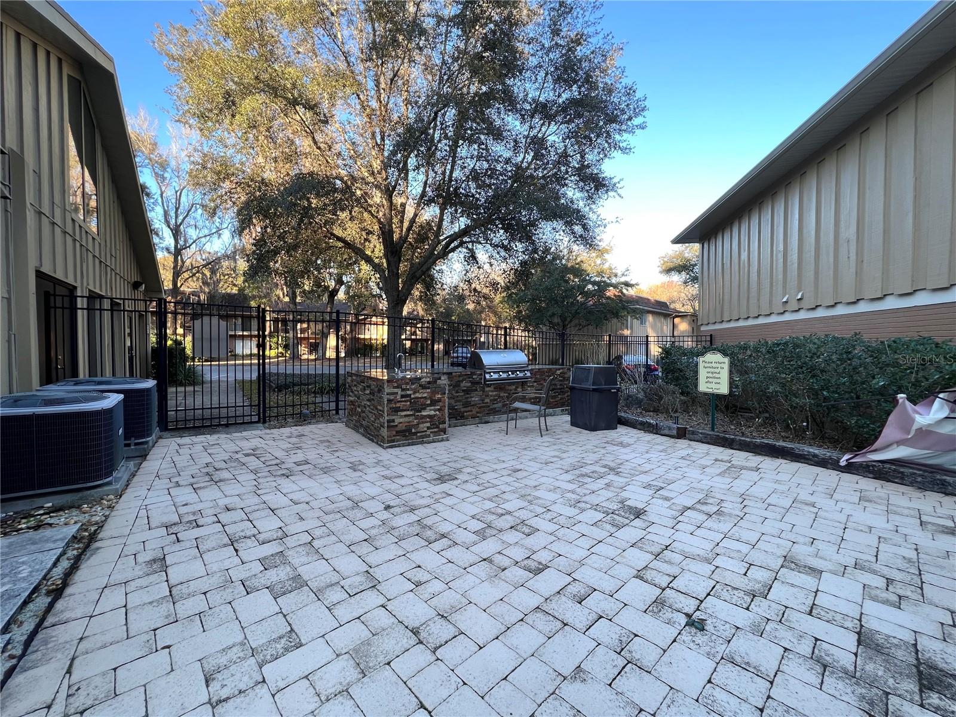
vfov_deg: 89.9
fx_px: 359
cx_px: 478
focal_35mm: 13
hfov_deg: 106.2
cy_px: 358
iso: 50
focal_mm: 1.57
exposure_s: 1/122
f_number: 1.8
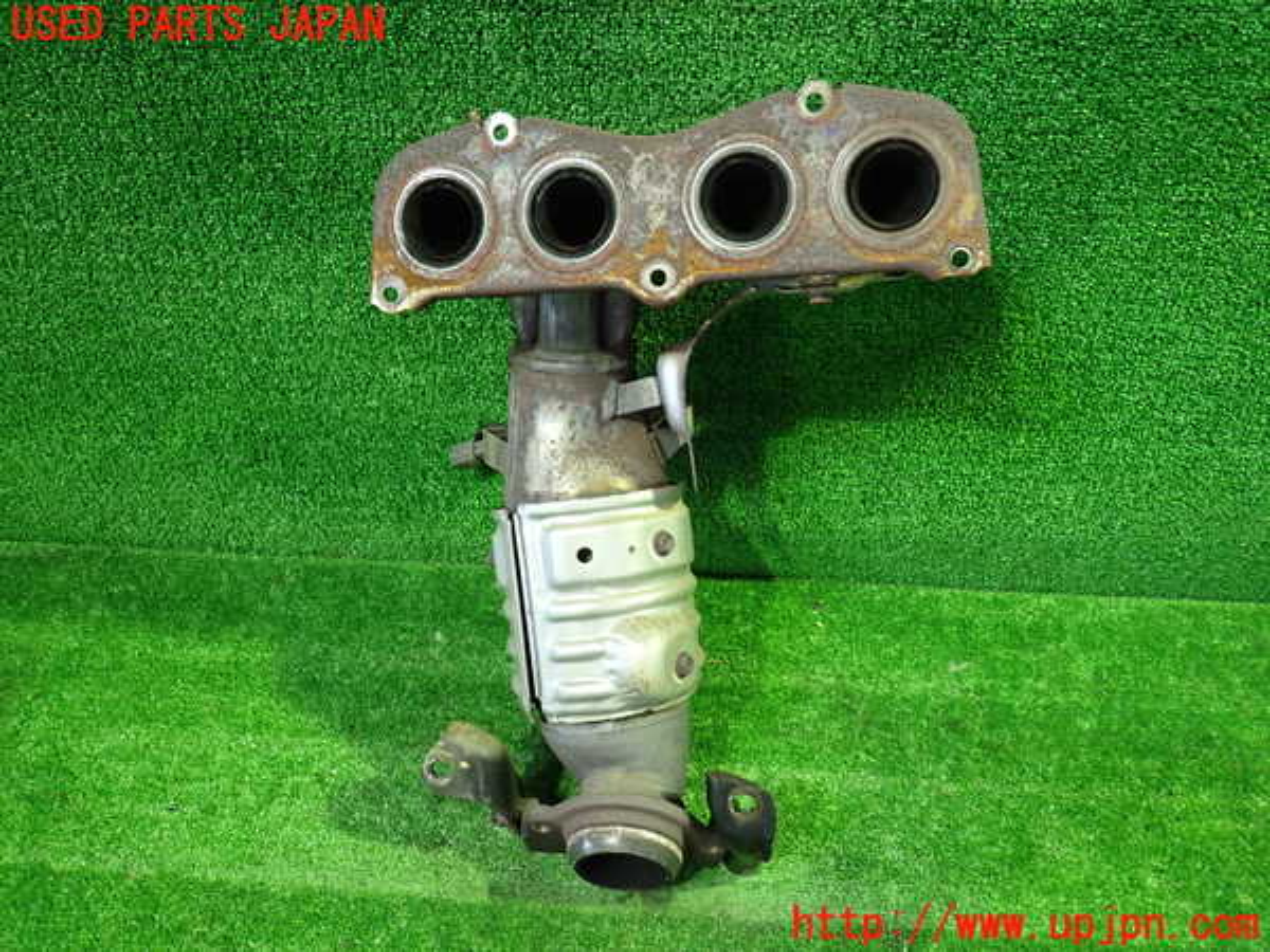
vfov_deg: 54.9
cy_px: 476
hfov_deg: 69.4
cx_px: 635
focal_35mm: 25
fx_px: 917
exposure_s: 1/30
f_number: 2
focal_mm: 4.5
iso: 500
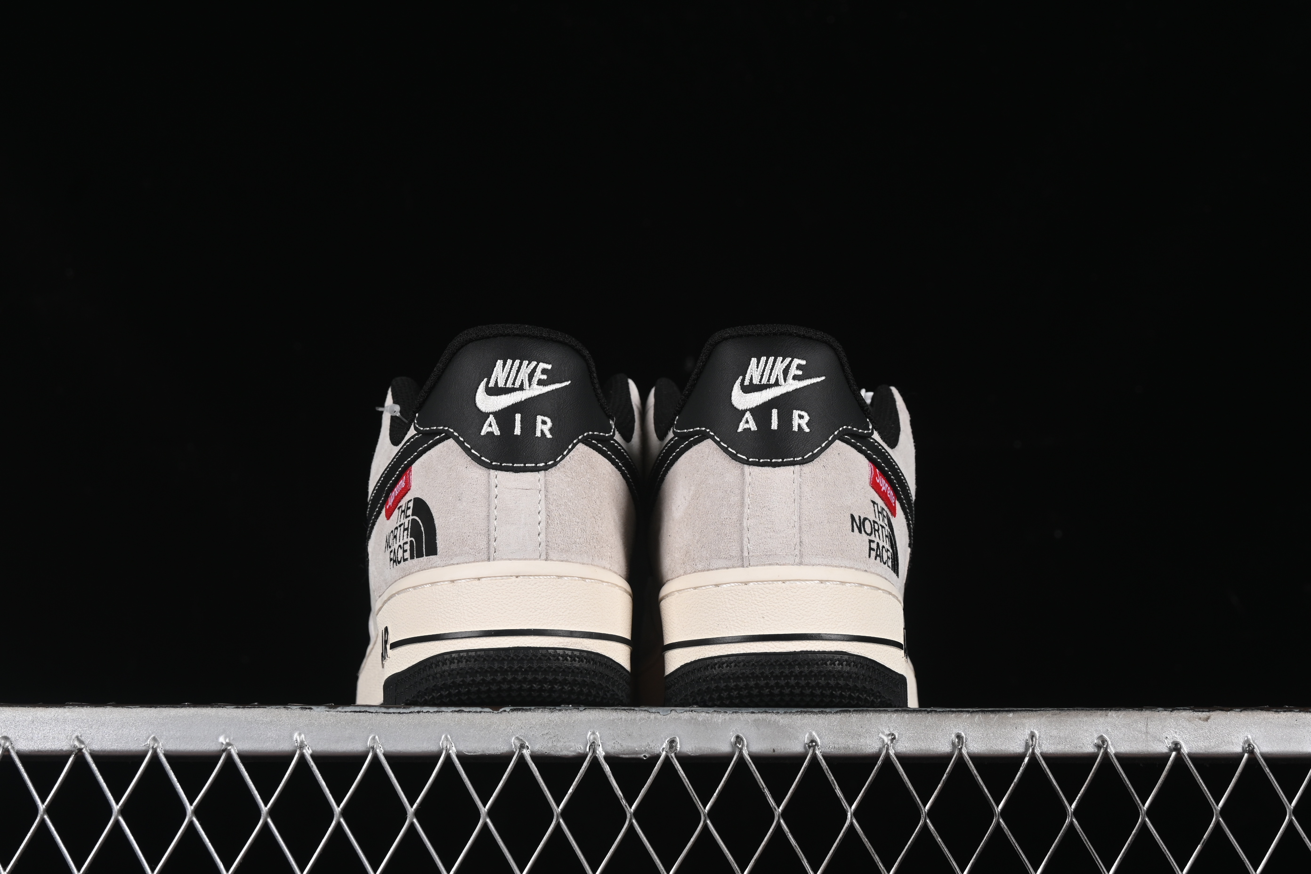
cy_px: 437
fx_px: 2731
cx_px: 656
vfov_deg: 18.2
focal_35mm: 75
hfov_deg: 27.0
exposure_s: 1/80
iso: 160
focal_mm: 50
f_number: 8
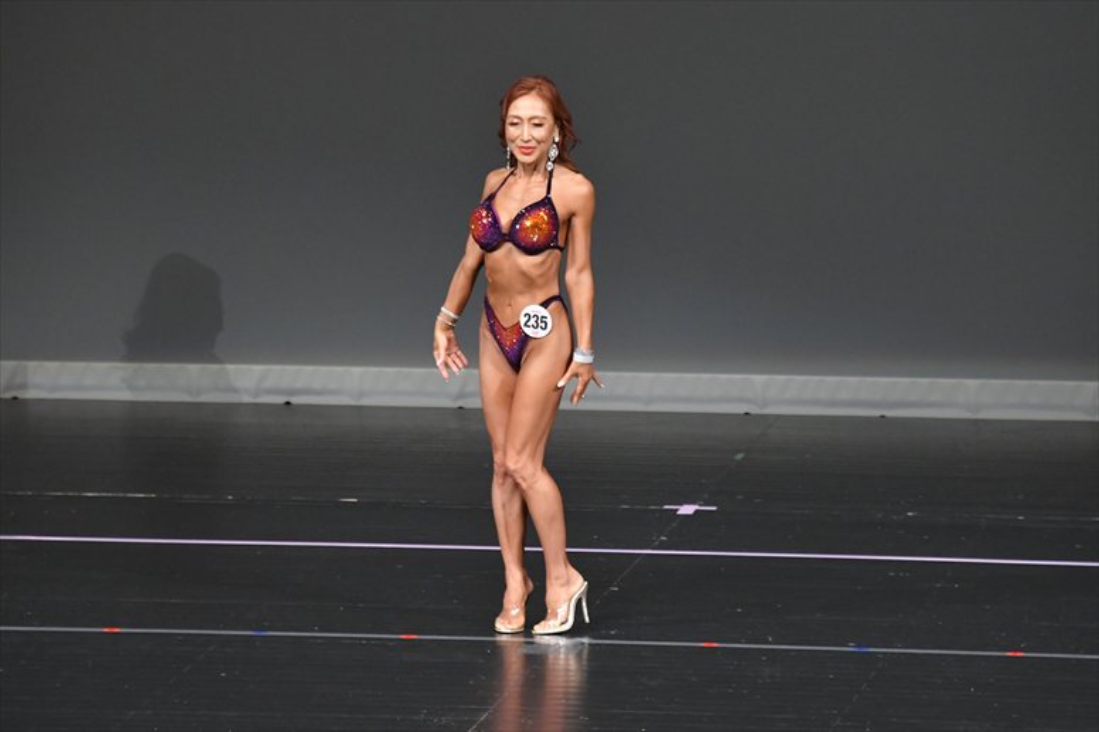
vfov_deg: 4.4
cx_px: 550
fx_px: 9612
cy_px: 366
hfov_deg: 6.5
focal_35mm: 315
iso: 4000
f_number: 5.6
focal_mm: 210
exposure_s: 1/400
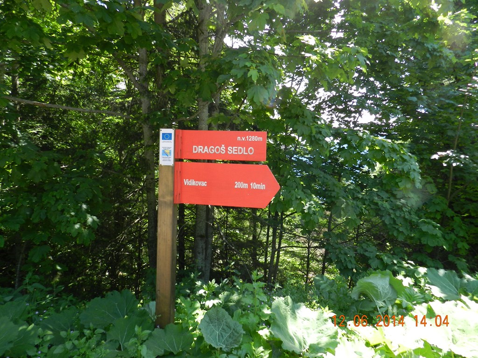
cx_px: 239
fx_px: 318
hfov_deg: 73.9
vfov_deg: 58.9
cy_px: 179
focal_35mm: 23
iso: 160
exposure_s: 1/200
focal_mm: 4
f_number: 3.4
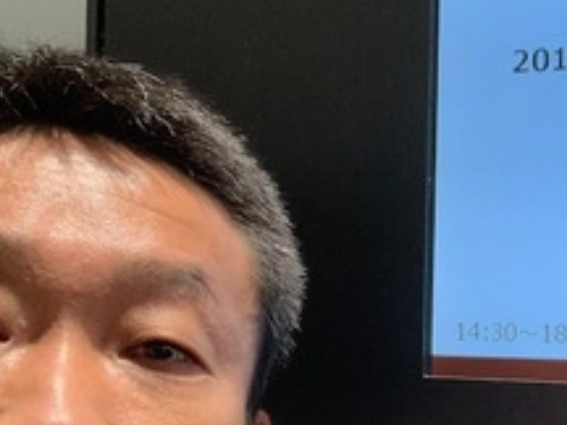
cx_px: 501
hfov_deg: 25.6
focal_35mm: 74
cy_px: 311
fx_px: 1212
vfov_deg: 19.8
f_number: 2.2
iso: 125
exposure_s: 1/60
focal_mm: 2.87
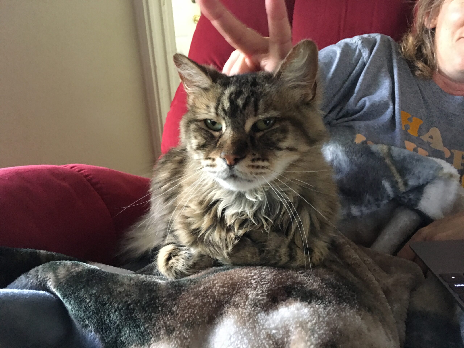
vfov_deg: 48.2
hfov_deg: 61.7
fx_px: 389
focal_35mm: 29
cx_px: 232
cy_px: 174
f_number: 2.2
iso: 80
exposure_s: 1/4
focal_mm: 4.15
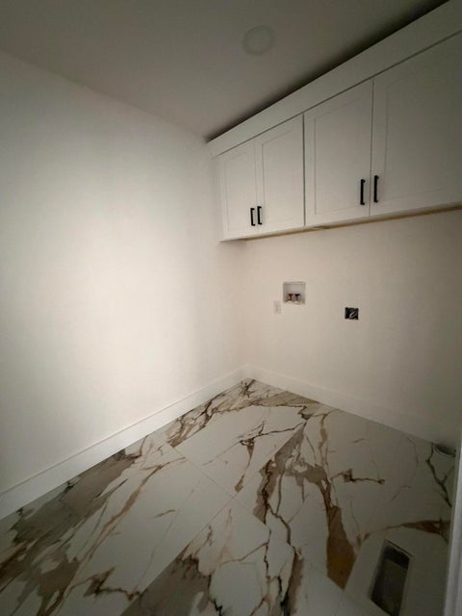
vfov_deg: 102.1
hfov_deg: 85.7
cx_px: 231
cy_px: 308
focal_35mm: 14
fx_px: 249
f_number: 2.2
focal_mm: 2.22
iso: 1250
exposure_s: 1/55
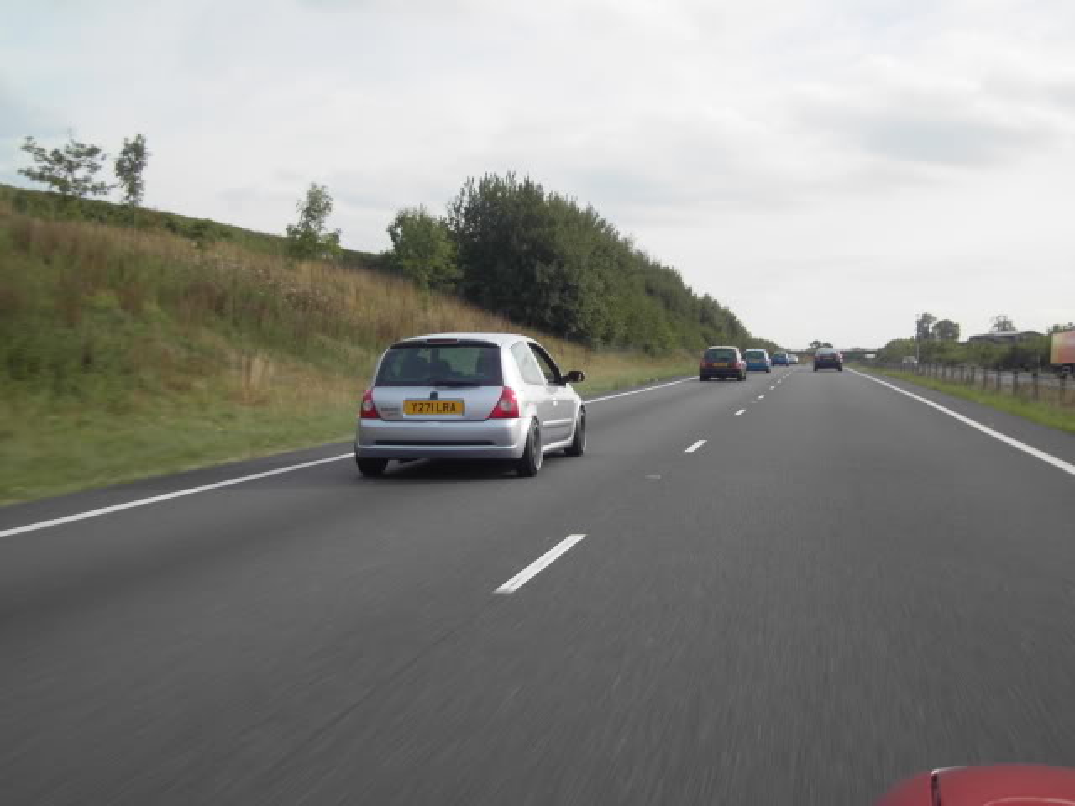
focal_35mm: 45
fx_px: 1397
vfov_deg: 32.2
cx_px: 538
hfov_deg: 42.1
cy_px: 403
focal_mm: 9.6
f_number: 9.1
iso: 80
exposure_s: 1/125
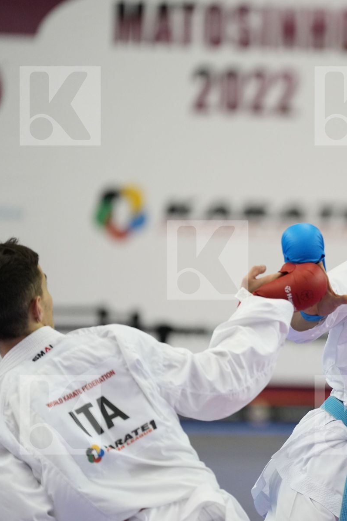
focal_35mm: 301
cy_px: 260
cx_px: 355
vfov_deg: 6.8
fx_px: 4353
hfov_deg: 4.6
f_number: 2.8
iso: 2500
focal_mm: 200
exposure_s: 1/1000
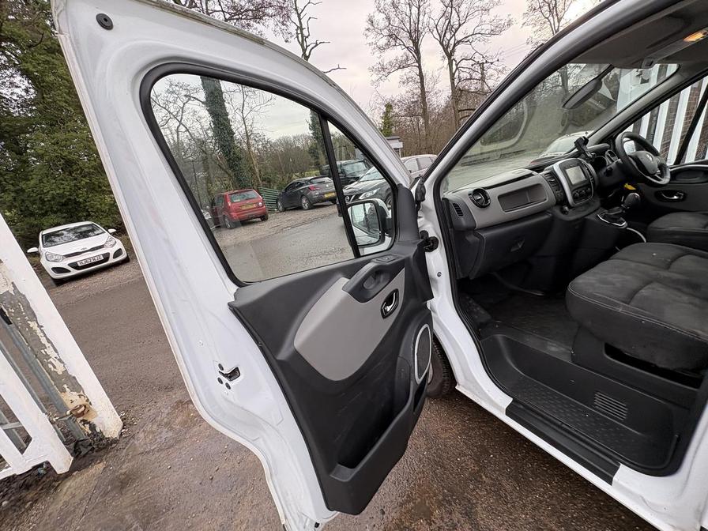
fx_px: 286
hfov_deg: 102.1
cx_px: 354
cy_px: 266
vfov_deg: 85.7
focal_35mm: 14
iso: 50
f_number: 2.2
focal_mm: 2.22
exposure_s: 1/113
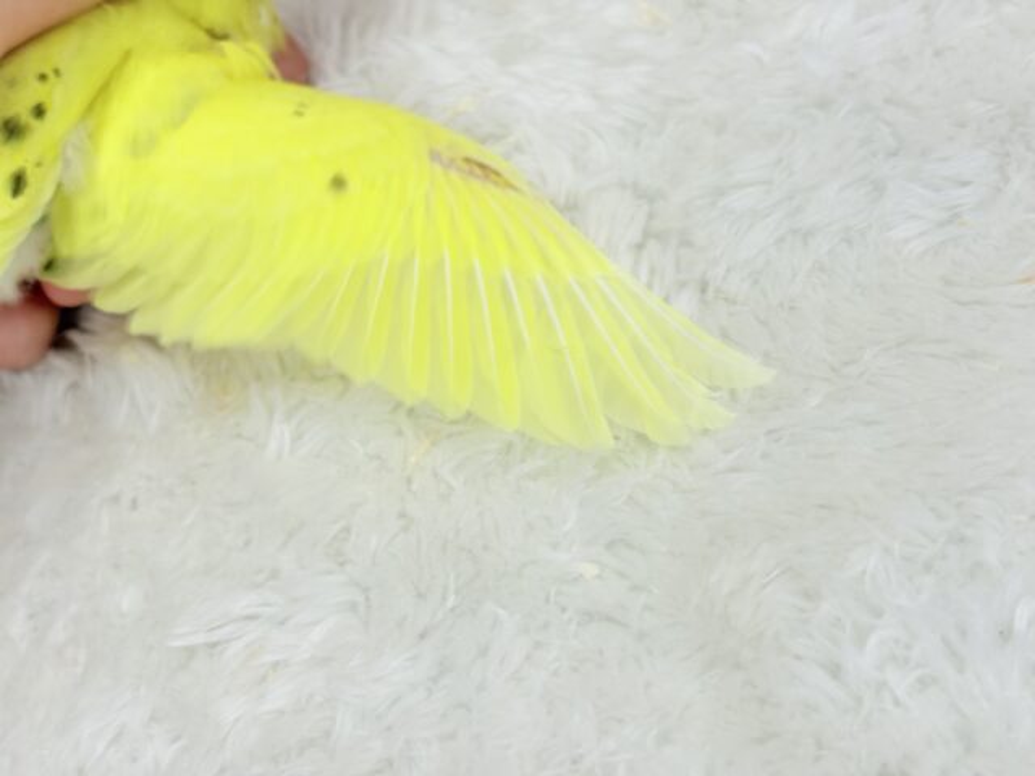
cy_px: 388
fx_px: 1555
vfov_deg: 28.0
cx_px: 518
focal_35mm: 52
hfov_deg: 36.8
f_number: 1.6
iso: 25
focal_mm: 5.96
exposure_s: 1/50
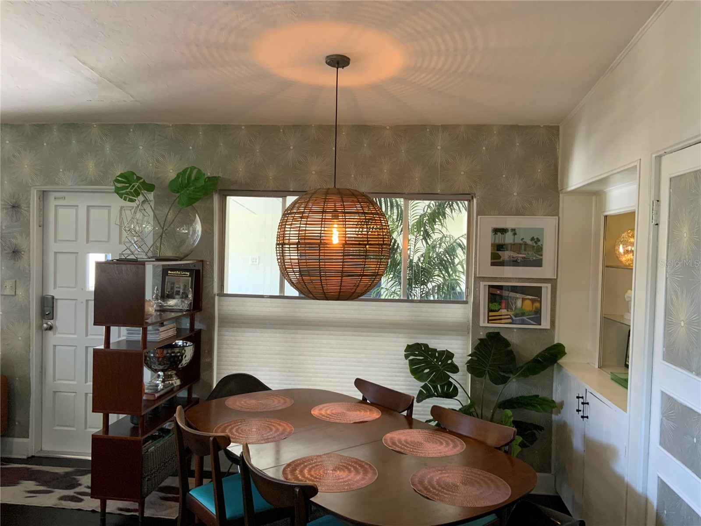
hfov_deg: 61.7
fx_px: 587
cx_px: 350
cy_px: 263
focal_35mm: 29
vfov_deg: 48.2
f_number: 1.8
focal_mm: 3
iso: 250
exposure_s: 1/60
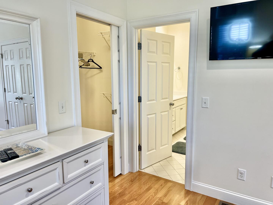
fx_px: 205
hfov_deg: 67.3
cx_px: 136
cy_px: 102
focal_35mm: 26
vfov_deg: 53.1
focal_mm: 5.7
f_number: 1.5
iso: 100
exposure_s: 1/120
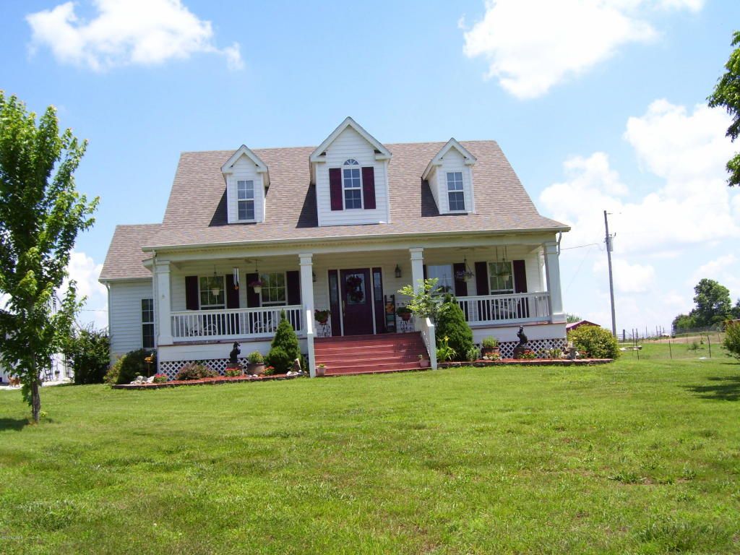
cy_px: 278
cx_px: 370
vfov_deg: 38.7
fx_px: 791
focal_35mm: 37
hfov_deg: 50.1
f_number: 4.8
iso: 80
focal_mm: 6
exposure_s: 1/350
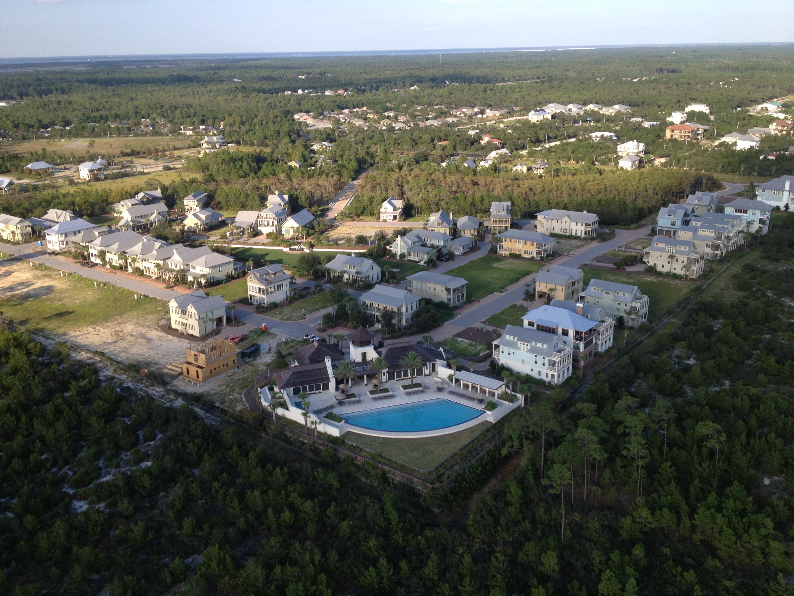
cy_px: 298
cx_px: 397
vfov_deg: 40.7
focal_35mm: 35
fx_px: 803
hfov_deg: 52.6
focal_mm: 4.28
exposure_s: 1/681
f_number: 2.4
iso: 64
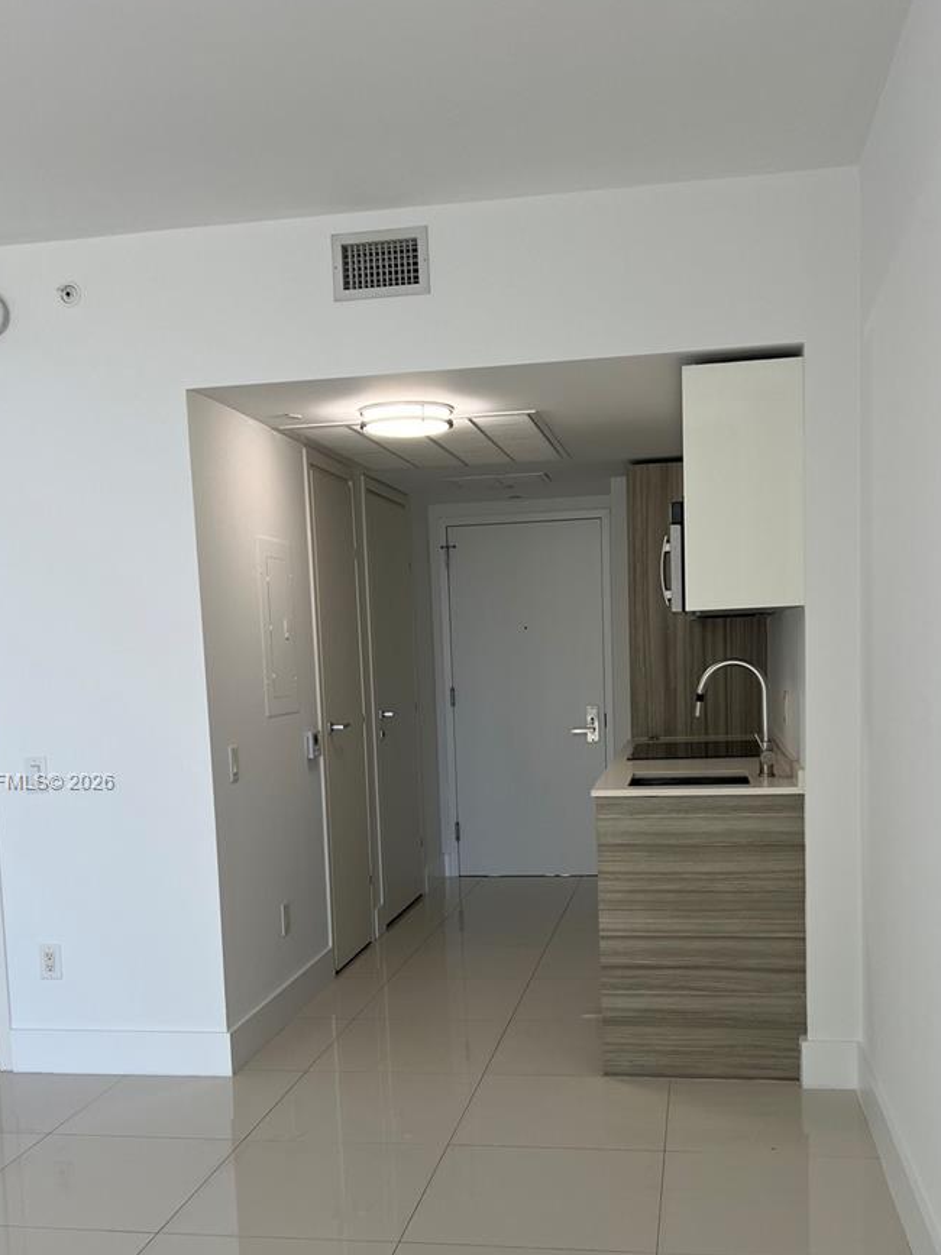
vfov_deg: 50.8
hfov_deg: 39.6
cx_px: 497
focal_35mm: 36
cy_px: 783
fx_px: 1305
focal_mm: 5.7
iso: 40
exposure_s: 1/226
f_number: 1.5
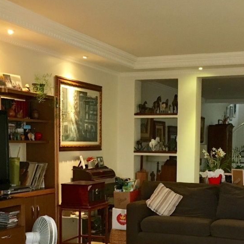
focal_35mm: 60
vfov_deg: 28.2
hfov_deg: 28.5
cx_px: 155
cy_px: 184
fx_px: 478
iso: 160
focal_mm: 4.15
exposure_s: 1/30
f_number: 2.2
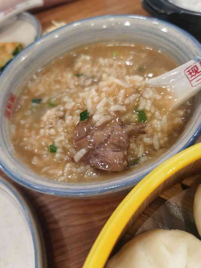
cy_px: 134
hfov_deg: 51.4
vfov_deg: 65.3
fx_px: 209
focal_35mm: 27
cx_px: 100
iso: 125
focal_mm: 5.56
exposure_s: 1/50
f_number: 1.6
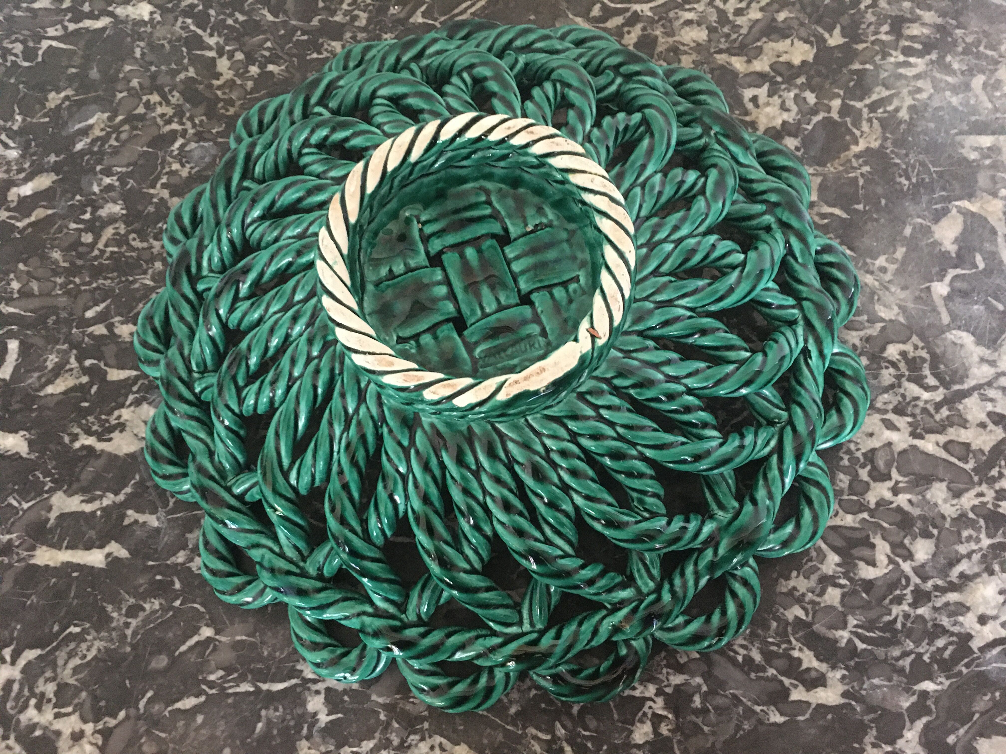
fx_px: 843
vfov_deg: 48.2
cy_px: 377
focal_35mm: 29
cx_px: 503
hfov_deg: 61.7
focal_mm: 4.15
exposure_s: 1/17
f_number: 2.2
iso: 320
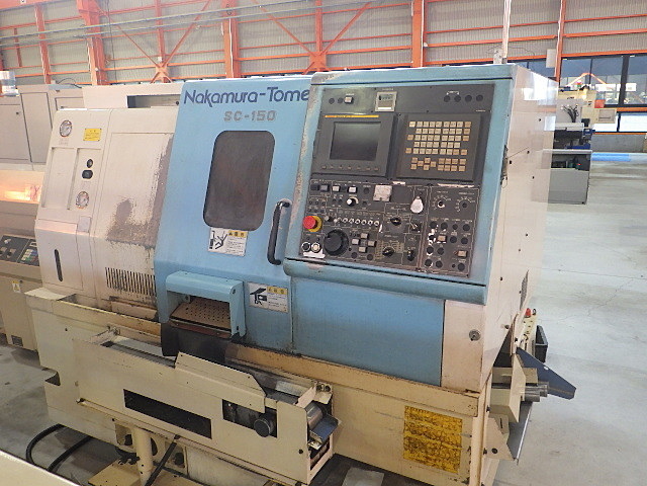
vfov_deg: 49.7
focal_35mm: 28
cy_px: 243
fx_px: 523
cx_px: 324
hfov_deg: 63.4
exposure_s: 1/45
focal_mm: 5
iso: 500
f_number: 3.5
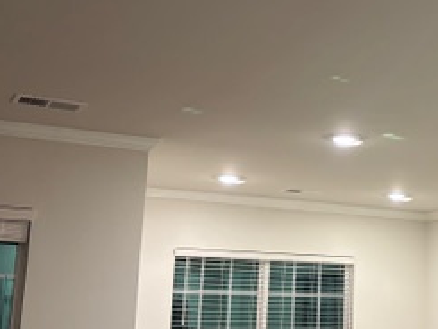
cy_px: 129
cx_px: 361
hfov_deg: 27.9
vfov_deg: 21.6
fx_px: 861
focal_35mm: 68
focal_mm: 5.96
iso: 200
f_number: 1.6
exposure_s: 1/60
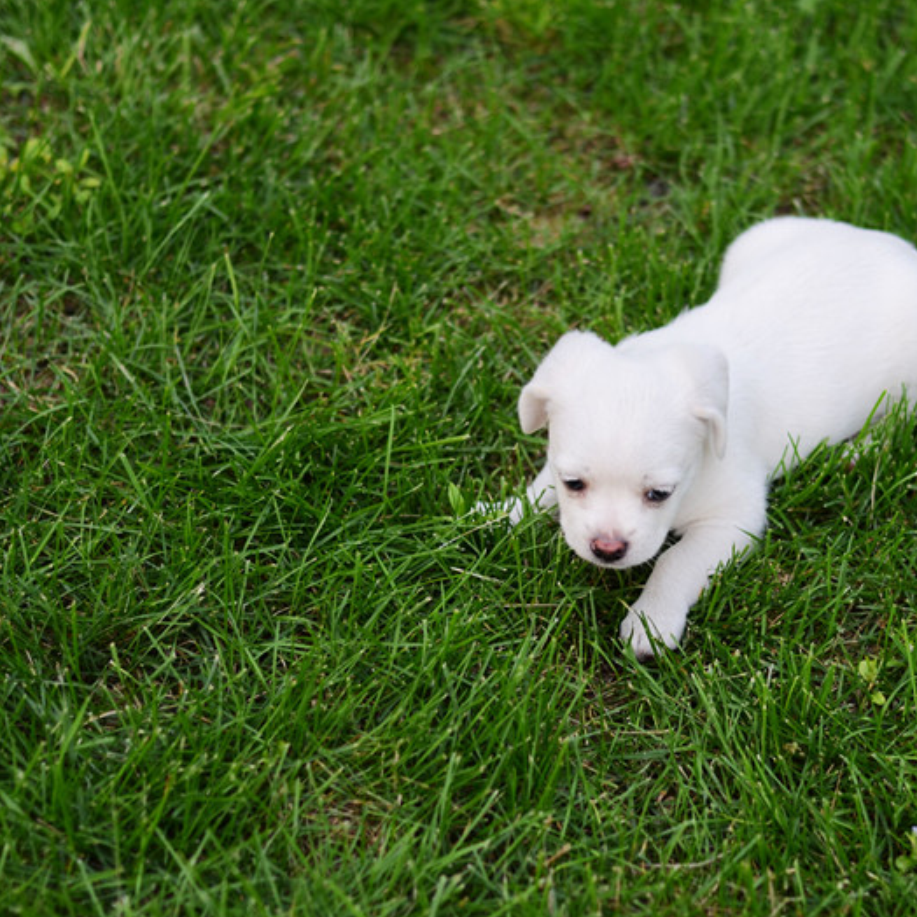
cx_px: 639
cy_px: 458
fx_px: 2907
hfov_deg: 17.9
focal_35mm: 97
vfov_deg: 17.9
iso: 100
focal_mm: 50
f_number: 2.2
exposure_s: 1/200
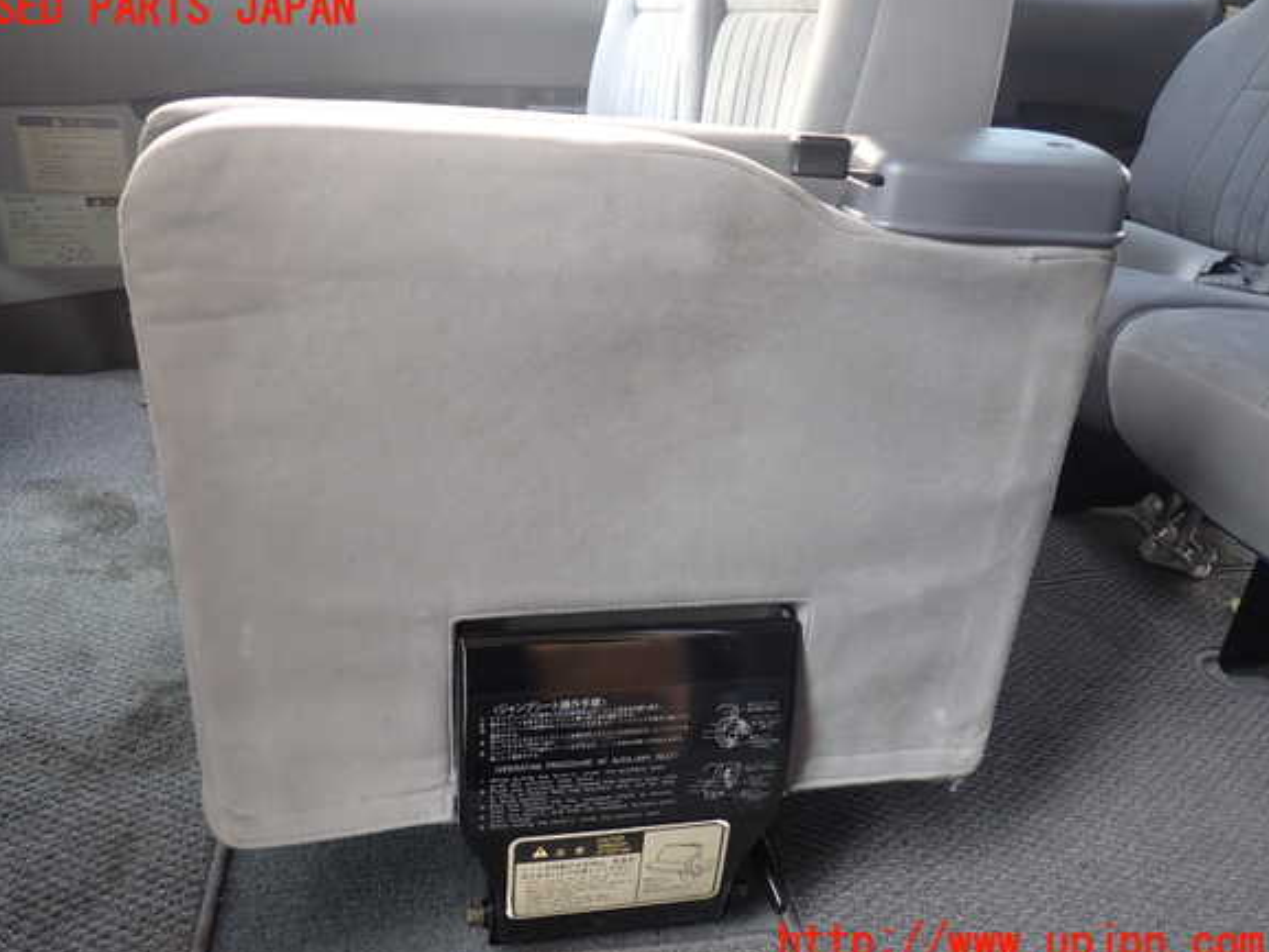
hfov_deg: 67.3
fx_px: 953
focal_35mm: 26
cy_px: 477
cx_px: 616
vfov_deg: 53.1
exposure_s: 1/60
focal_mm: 4.5
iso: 100
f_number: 2
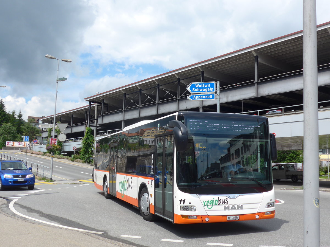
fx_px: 372
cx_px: 165
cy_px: 124
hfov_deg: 47.9
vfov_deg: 36.8
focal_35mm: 39
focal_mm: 8
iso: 80
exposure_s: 1/1300
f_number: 2.8
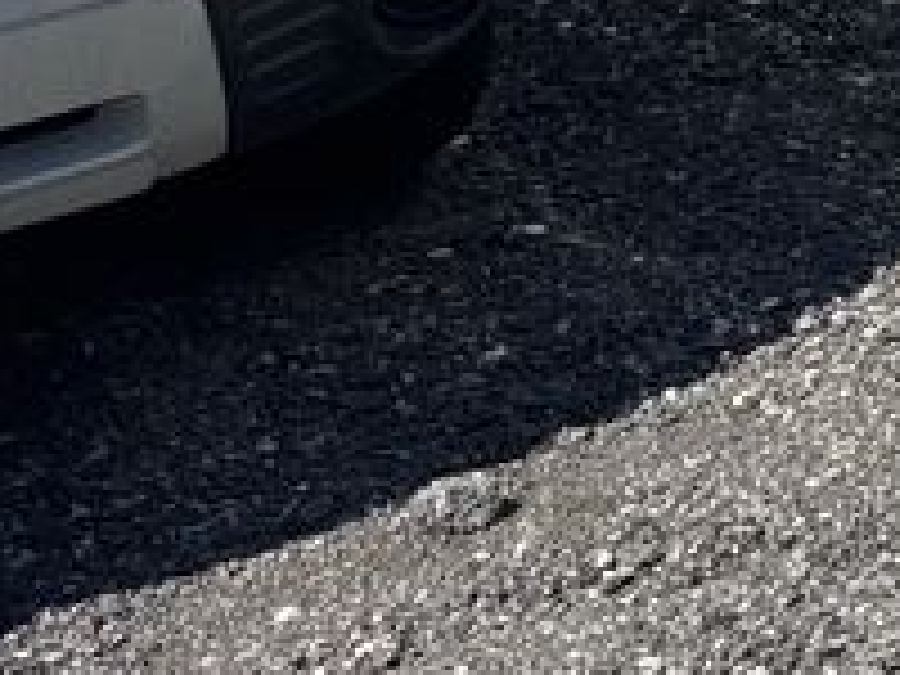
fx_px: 3198
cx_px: 2264
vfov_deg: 11.2
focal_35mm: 123
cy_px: -567
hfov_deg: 12.2
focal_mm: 6.76
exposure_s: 1/2174
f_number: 1.78
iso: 80
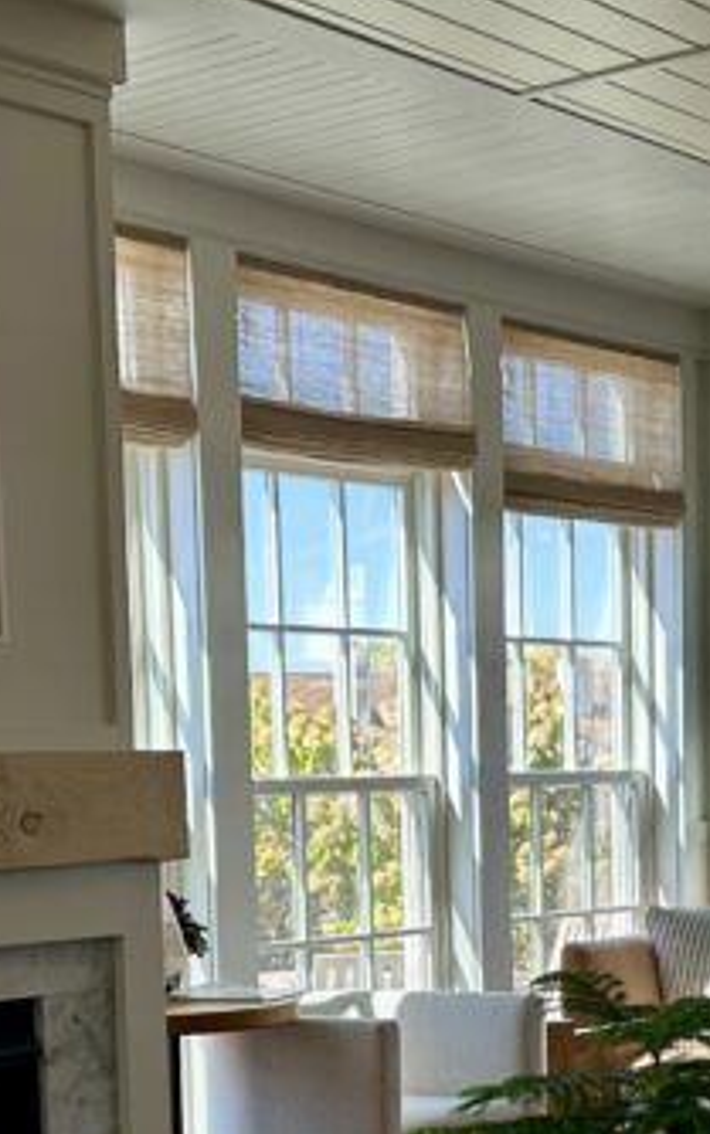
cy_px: 1015
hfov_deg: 16.7
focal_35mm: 78
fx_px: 2413
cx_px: 299
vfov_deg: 25.7
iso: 80
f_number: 1.78
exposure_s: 1/407
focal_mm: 6.86
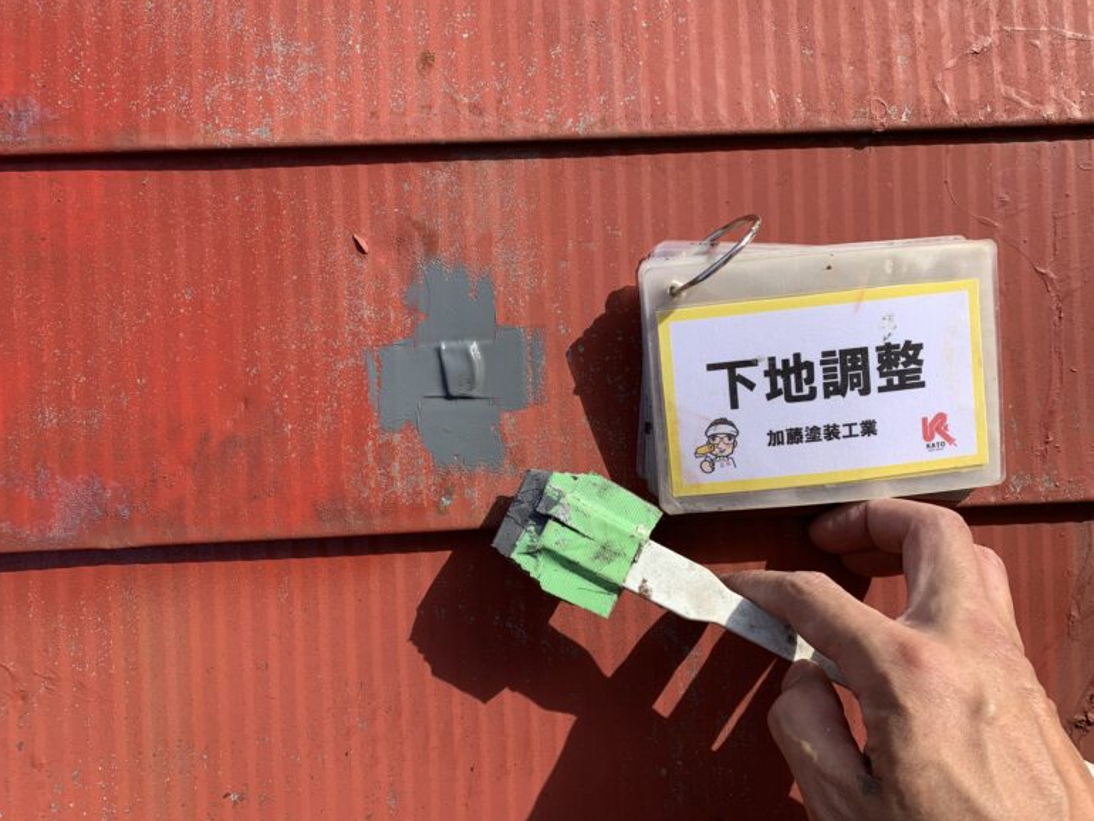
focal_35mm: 27
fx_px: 854
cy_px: 413
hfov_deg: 65.3
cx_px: 550
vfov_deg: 51.4
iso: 25
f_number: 1.8
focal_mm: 4.25
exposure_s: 1/1220
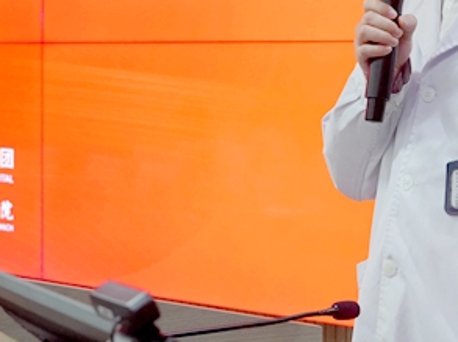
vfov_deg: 15.8
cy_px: 23
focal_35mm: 92
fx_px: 1216
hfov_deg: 21.3
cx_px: 211
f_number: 4
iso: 3200
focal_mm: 35
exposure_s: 1/160
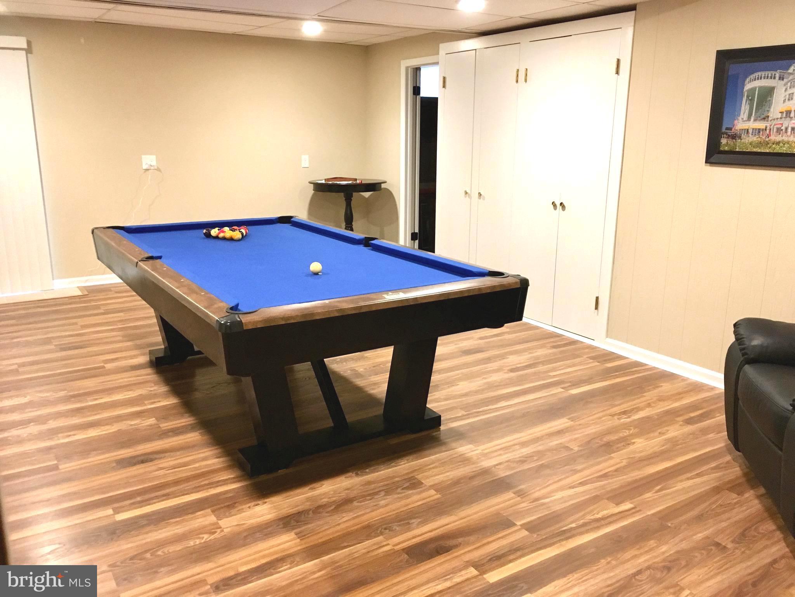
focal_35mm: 29
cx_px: 398
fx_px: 666
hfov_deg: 61.7
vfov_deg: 48.2
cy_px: 298
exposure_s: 1/30
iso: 250
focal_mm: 4.15
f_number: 2.2
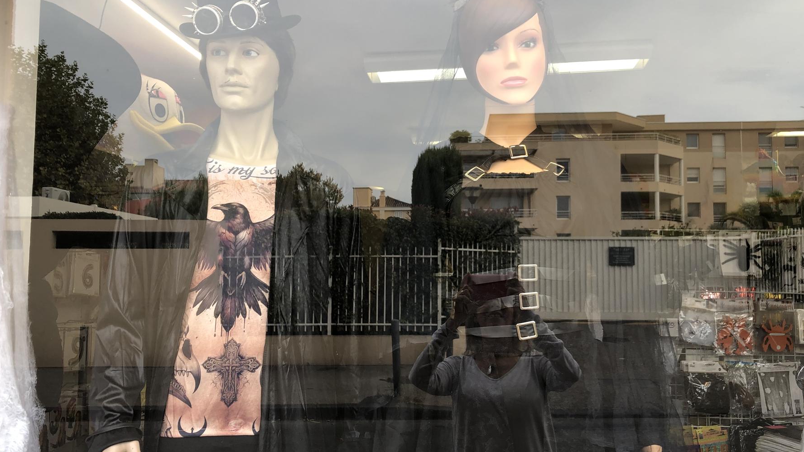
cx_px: 416
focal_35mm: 33
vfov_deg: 35.6
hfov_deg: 59.5
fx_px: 703
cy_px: 236
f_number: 1.8
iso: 20
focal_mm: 3.99
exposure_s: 1/120
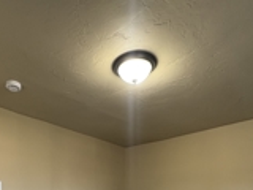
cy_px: 222
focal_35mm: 35
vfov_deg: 33.8
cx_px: 100
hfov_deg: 52.2
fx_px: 256
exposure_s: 1/60
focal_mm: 2.22
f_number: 2.2
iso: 250
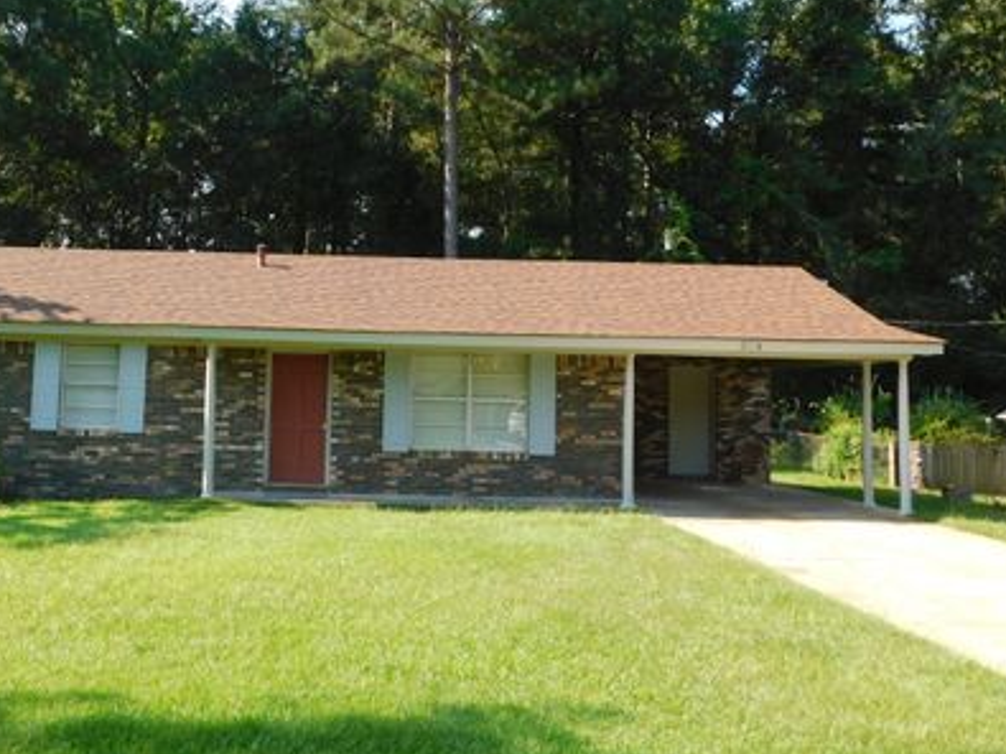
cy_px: 302
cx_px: 379
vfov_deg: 37.6
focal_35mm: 38
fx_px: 1104
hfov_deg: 48.5
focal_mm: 5.3
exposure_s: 1/400
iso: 125
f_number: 3.2
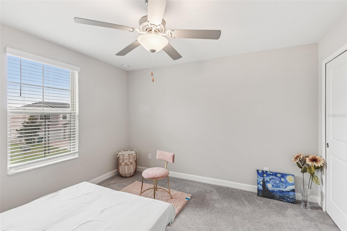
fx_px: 164
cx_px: 174
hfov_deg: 93.3
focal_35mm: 17
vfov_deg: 70.4
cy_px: 116
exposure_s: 1/25
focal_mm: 17
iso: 400
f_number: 8
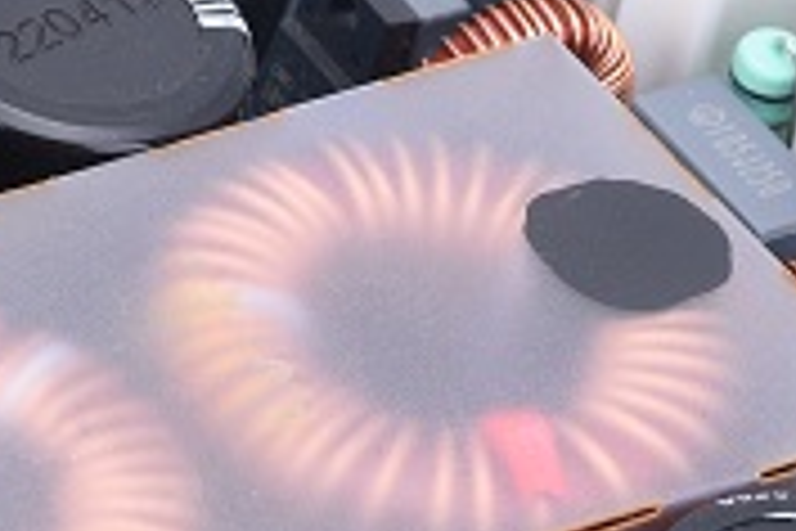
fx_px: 12492
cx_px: 126
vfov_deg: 2.4
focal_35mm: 565
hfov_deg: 3.6
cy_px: 45
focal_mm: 105
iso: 100
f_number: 18
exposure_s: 1/80
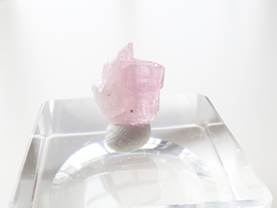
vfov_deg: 46.7
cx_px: 138
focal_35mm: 30
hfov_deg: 60.0
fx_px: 240
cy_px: 104
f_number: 3.2
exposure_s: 1/125
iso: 200
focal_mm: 5.5
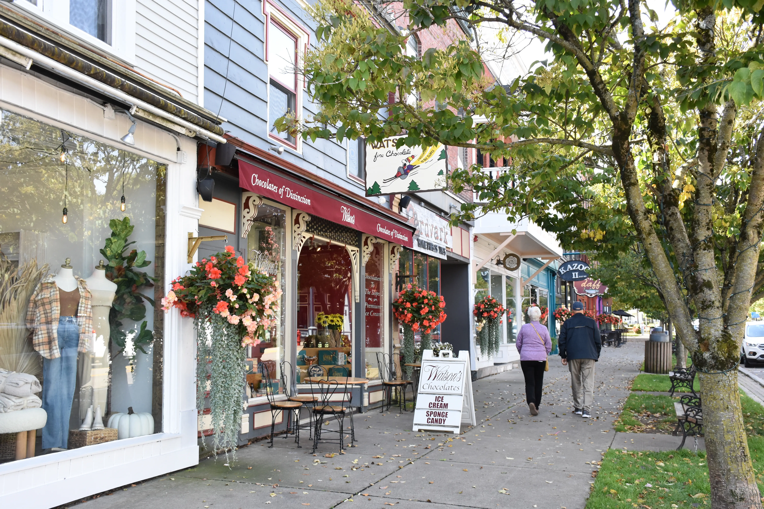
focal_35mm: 36
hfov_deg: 53.1
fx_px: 764
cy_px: 254
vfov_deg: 36.9
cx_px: 382
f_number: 8
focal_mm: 24
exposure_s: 1/250
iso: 800
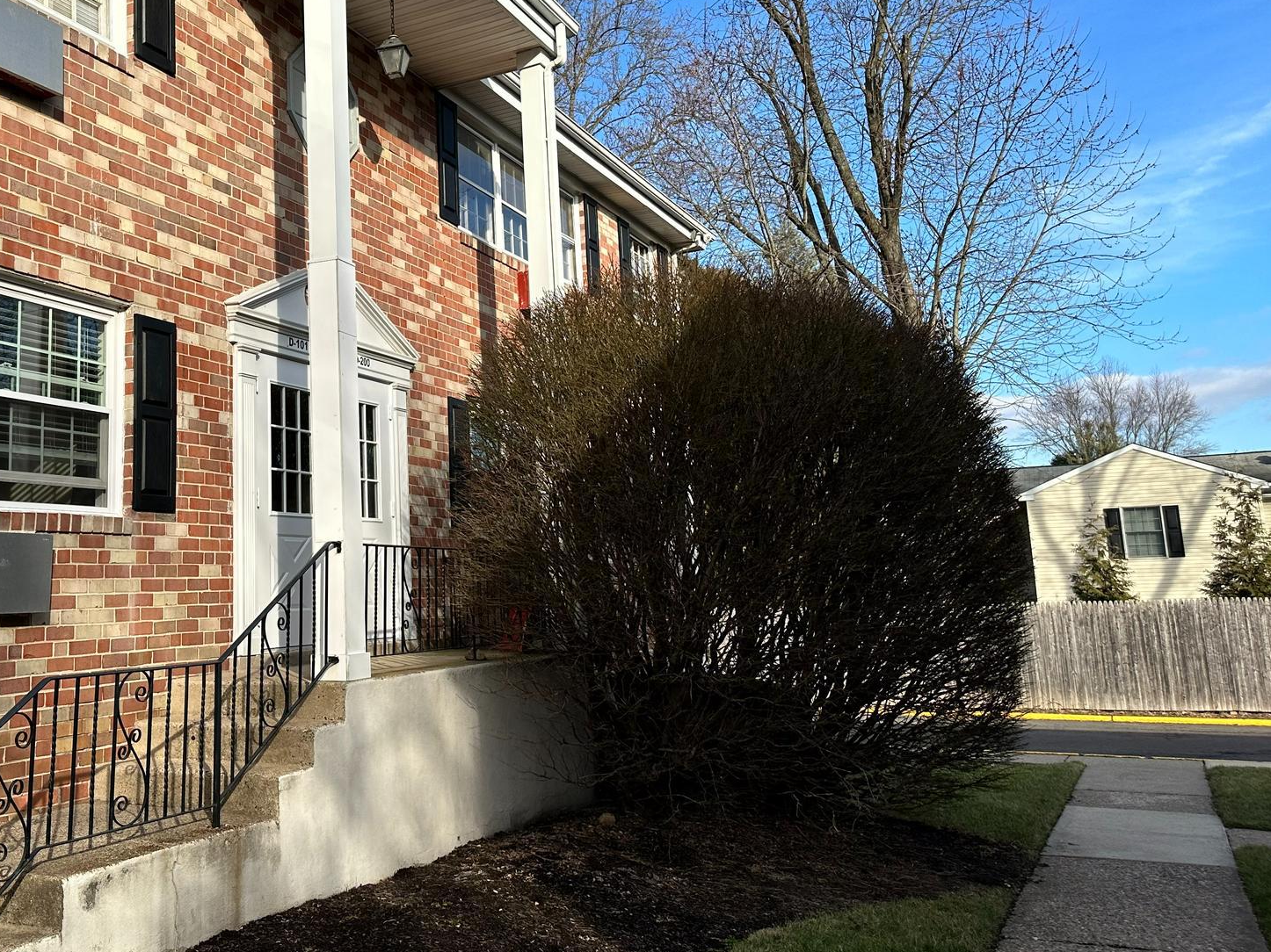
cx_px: 381
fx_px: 1248
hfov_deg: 52.5
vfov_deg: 41.6
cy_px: 382
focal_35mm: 34
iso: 80
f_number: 1.78
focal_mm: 6.86
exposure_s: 1/2469
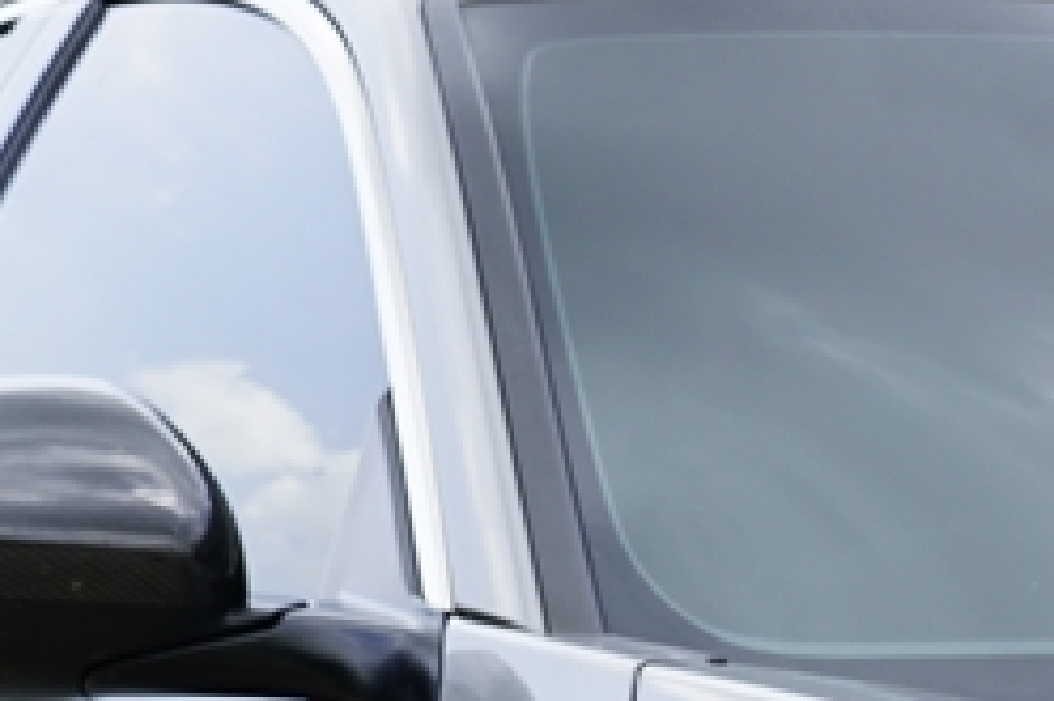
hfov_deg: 8.6
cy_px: 1731
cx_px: 2202
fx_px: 6554
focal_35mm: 224
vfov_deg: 5.9
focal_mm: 37
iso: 100
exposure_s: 1/100
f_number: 7.1
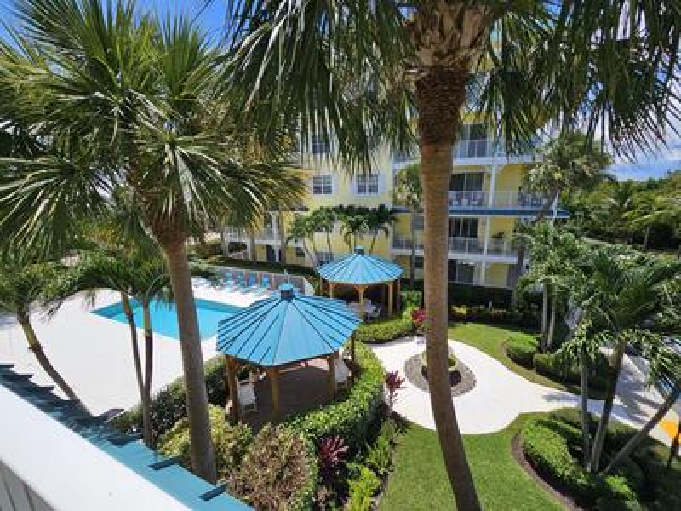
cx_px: 340
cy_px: 256
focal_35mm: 13
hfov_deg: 106.2
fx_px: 256
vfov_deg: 89.9
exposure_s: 1/2531
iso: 50
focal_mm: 2.2
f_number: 2.2
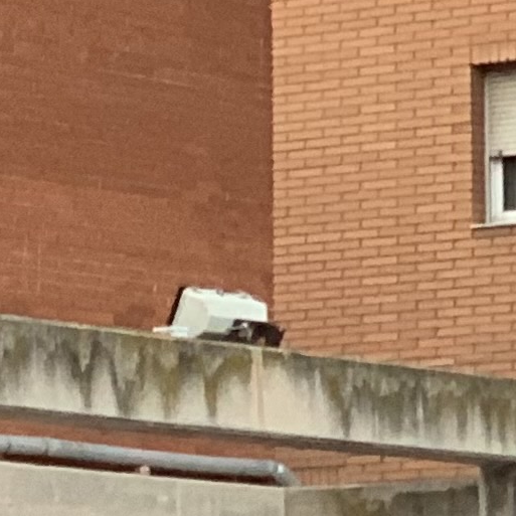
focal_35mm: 351
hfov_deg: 4.6
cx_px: -1385
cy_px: 772
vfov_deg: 5.0
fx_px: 5919
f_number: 2.4
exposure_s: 1/88
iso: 125
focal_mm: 6
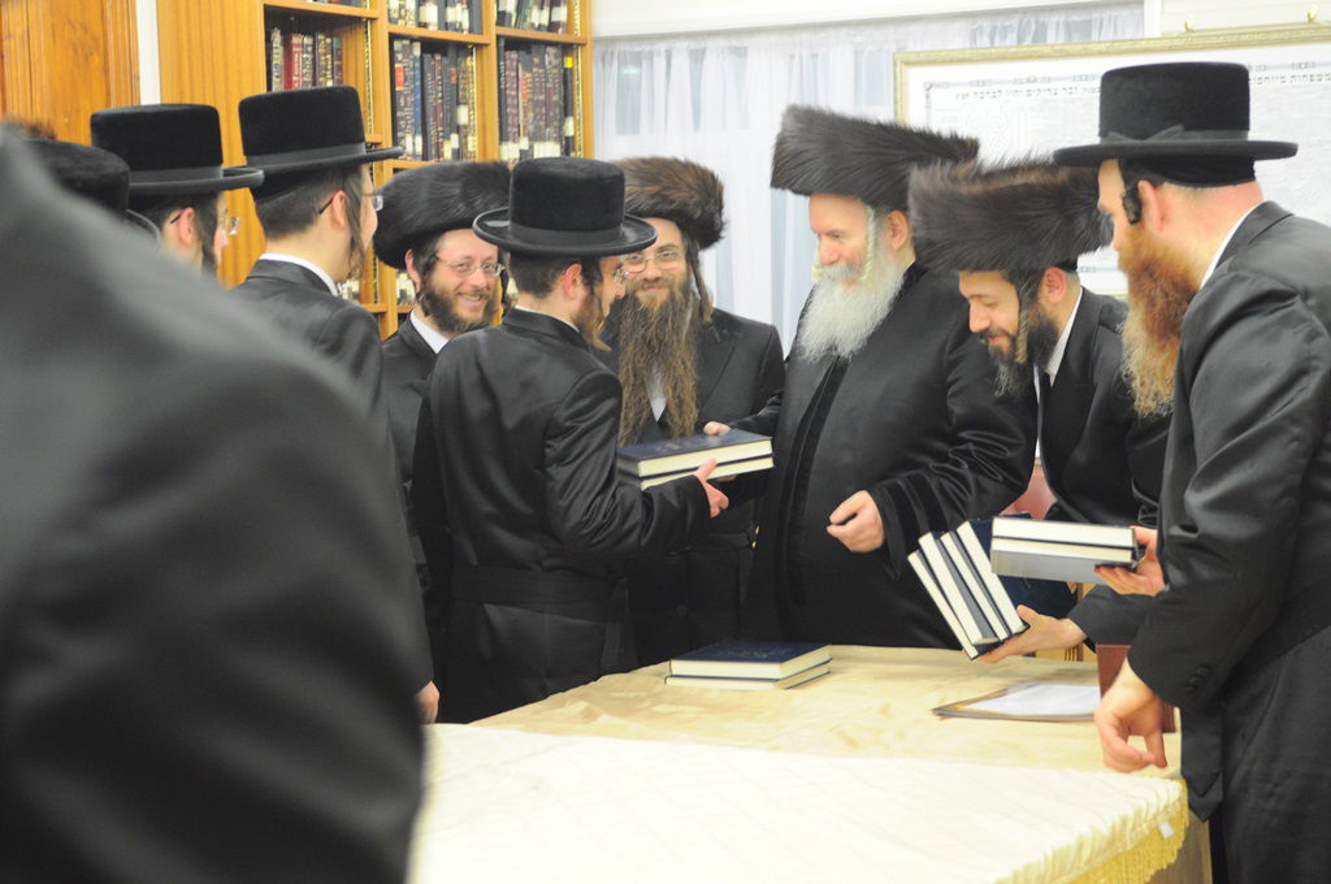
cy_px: 442
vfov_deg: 16.5
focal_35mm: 82
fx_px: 3046
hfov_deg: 24.6
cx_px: 666
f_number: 4.5
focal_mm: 55
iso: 800
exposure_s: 1/80
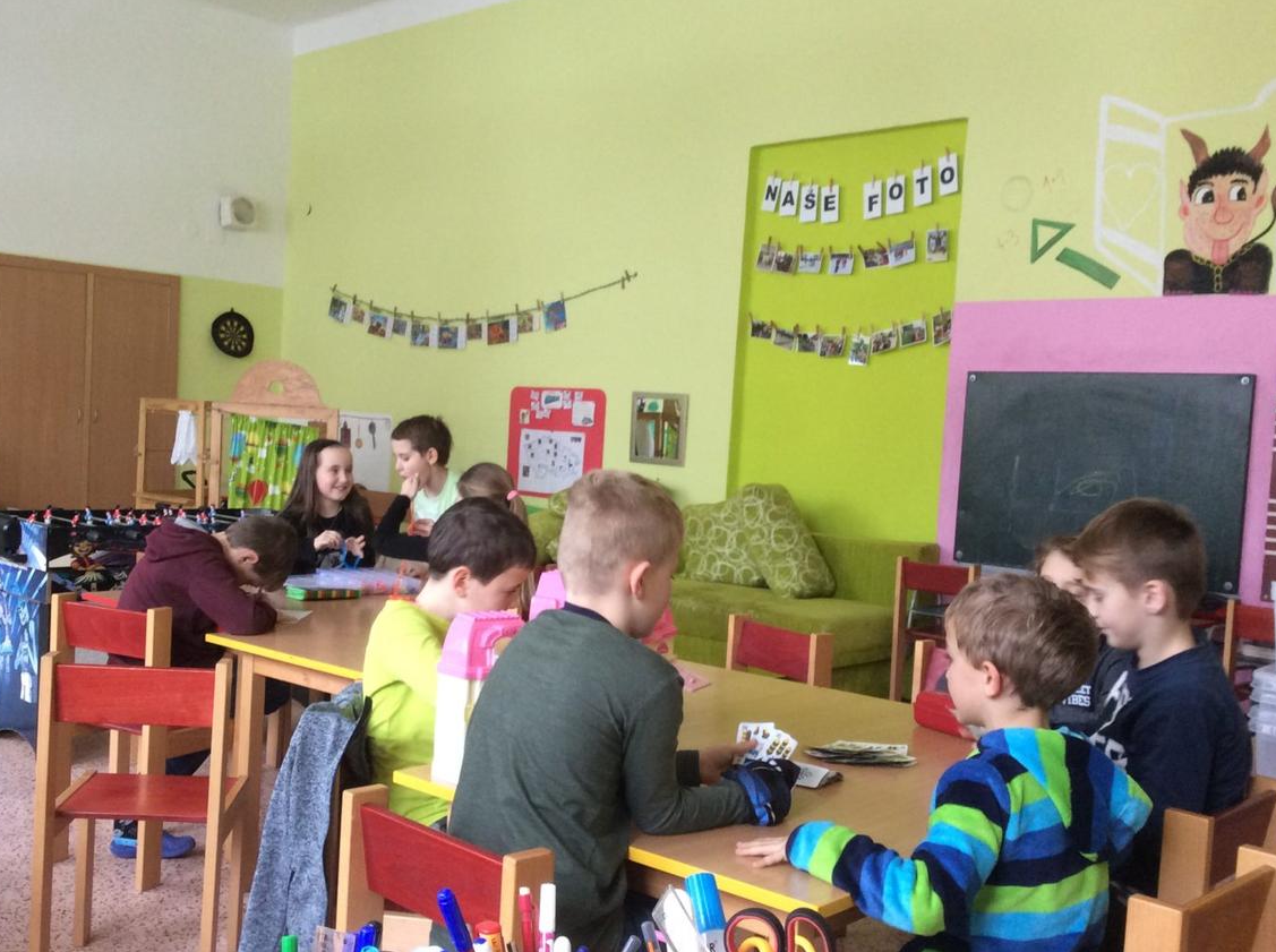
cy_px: 504
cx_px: 560
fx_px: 1398
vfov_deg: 37.6
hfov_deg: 48.9
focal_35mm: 38
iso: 100
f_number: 2.4
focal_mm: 3.3
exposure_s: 1/25
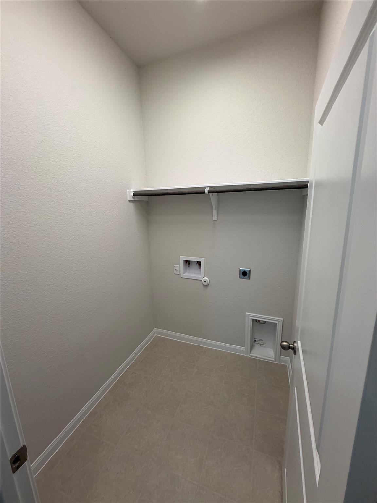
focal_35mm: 14
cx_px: 188
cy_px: 252
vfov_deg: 102.1
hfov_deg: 85.7
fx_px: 203
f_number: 2.2
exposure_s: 1/120
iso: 125
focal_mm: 2.22
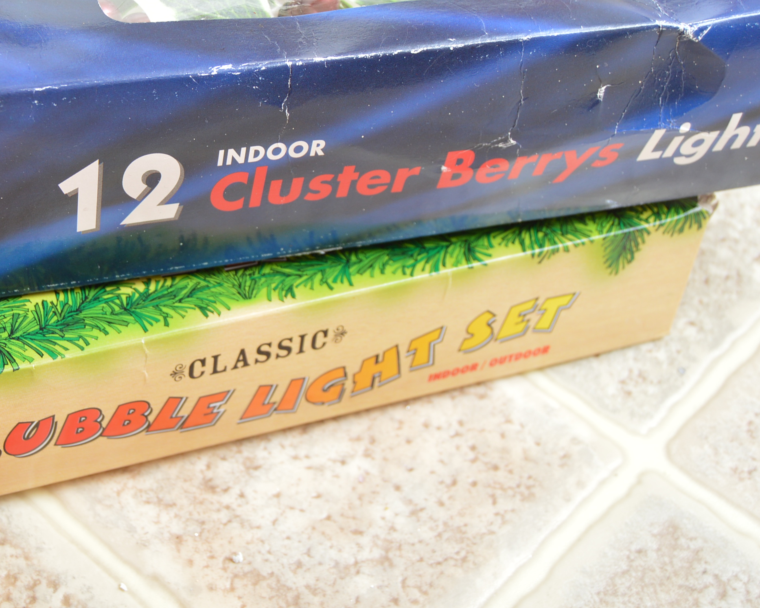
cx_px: 174
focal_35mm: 68
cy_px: 261
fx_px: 1529
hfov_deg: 27.5
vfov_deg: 22.5
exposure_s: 1/160
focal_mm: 30
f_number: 4.2
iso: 200
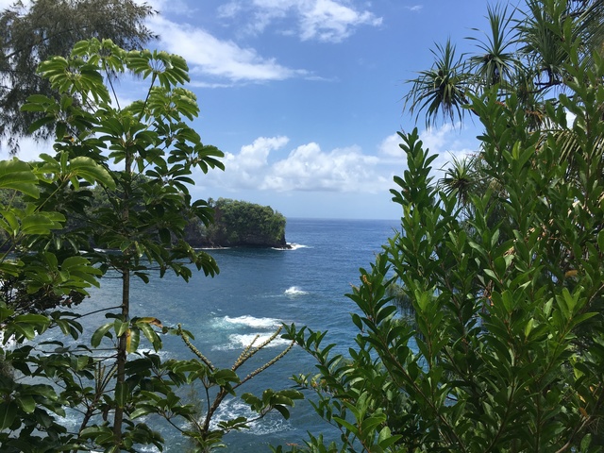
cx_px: 302
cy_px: 226
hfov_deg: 61.7
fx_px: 506
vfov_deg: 48.2
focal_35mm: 29
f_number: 2.2
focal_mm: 4.15
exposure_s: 1/1789
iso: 25
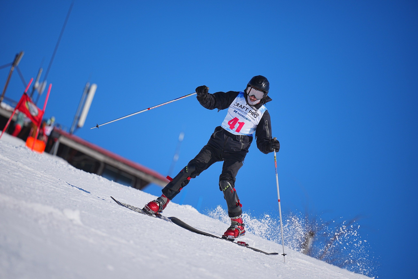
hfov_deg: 10.3
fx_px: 2322
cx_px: 209
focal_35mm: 200
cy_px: 140
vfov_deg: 6.9
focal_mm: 200
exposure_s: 1/4000
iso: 100
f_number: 2.8
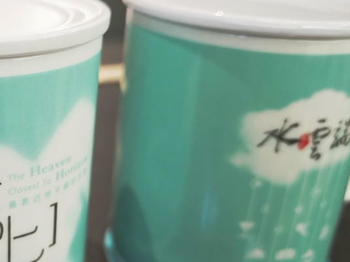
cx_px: 24
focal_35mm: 52
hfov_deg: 34.4
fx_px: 526
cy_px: 143
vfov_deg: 28.0
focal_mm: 8.72
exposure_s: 1/60
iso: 320
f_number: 2
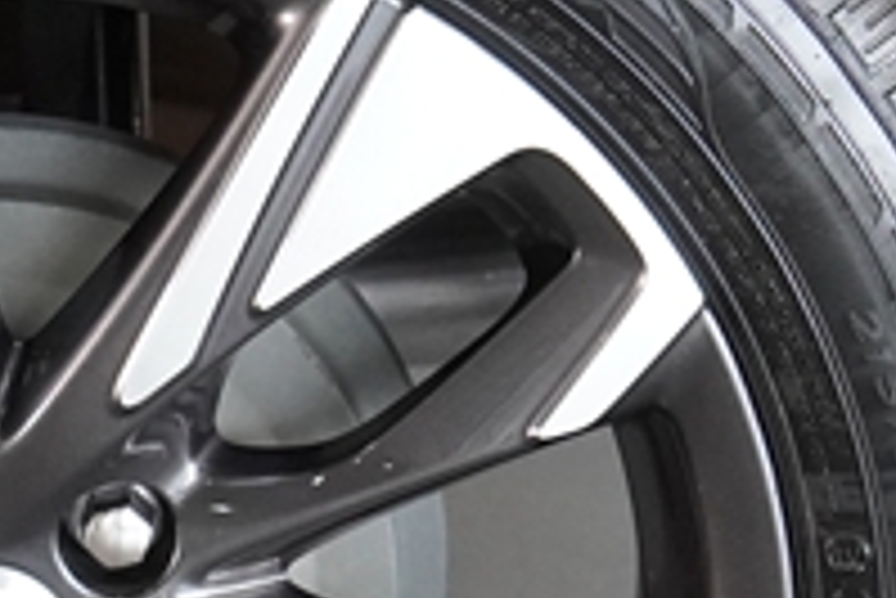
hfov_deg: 7.6
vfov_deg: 5.1
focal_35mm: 270
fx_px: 6714
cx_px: -221
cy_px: 456
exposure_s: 1/160
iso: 1600
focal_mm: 35
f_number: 3.2
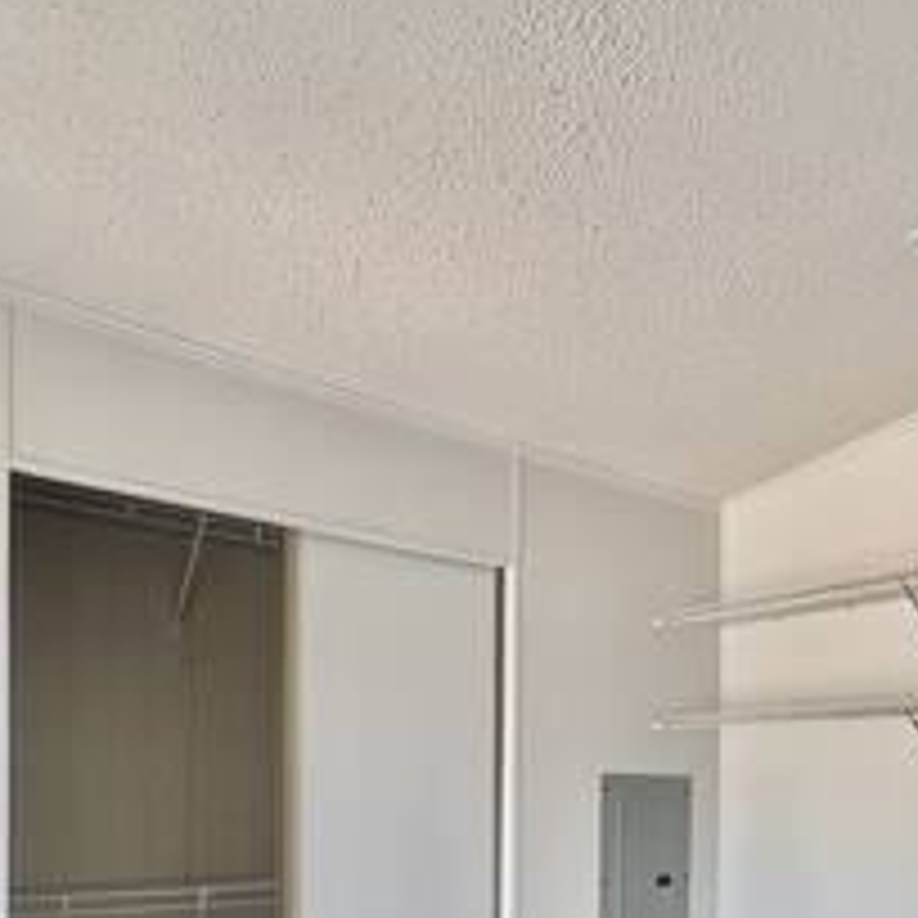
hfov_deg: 49.0
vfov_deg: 47.9
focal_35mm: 31
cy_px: 801
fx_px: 930
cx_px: 756
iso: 40
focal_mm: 2.22
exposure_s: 1/125
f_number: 2.2
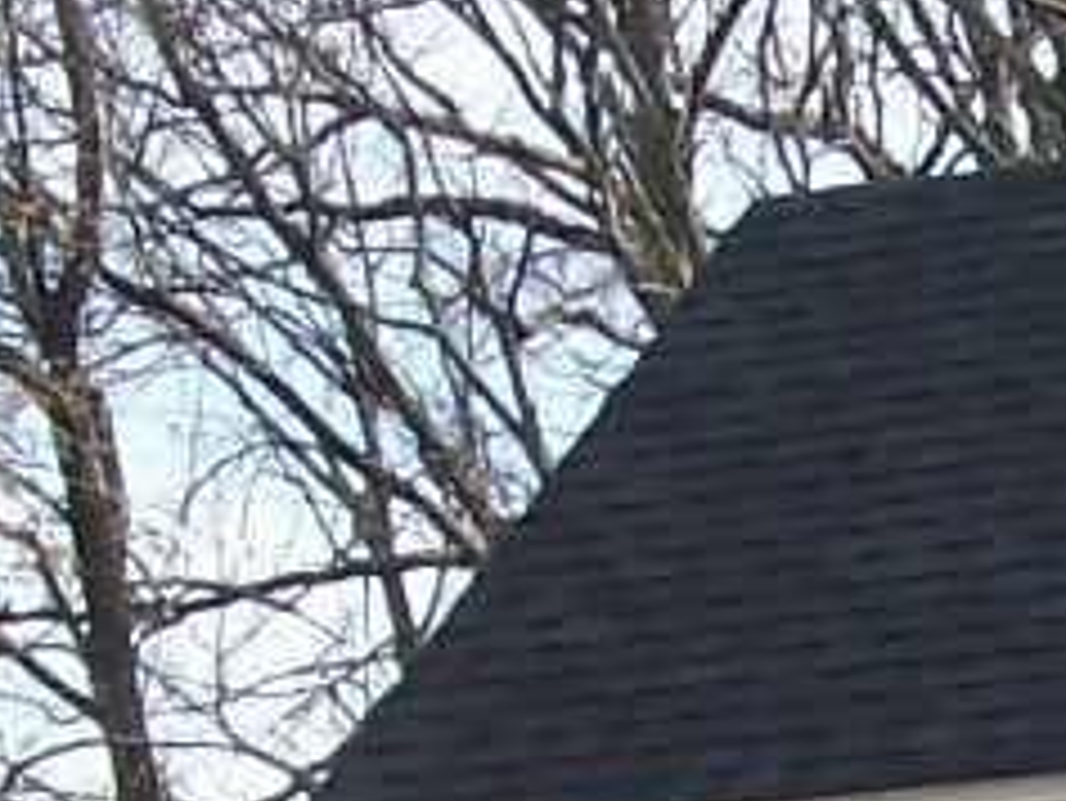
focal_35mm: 243
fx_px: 7487
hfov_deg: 8.1
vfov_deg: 6.0
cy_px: 1584
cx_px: 922
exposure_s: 1/593
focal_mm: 6
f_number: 2.7
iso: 80
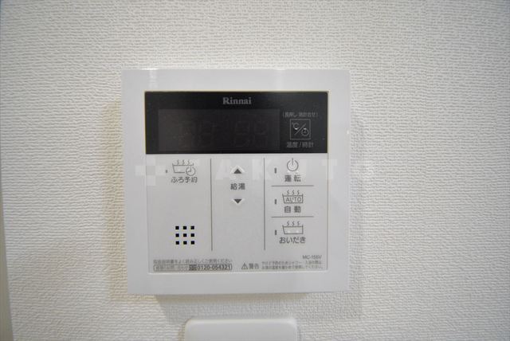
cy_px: 170
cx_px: 255
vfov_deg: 90.1
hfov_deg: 112.6
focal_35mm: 12
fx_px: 170
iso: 800
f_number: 4.5
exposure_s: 1/60
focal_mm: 8
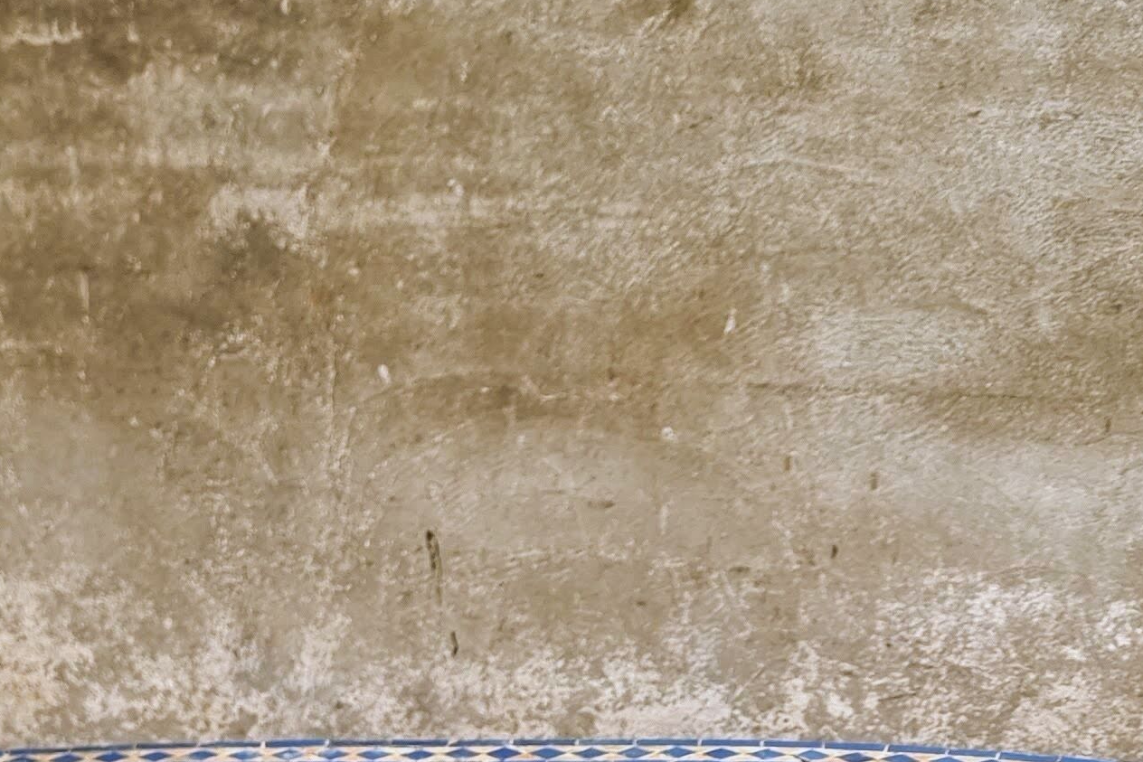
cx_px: 431
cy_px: 1250
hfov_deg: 25.6
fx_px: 2508
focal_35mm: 79
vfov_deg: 15.5
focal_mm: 6.7
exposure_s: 1/100
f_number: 1.8
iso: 50
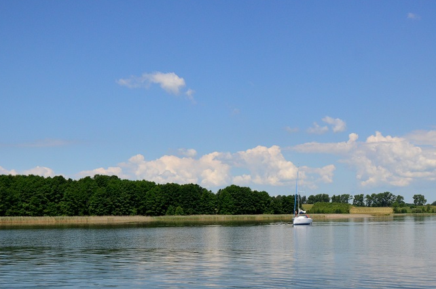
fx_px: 653
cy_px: 197
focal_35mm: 54
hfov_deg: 36.9
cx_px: 214
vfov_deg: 24.8
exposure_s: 1/8000
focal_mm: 24
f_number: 5
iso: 900
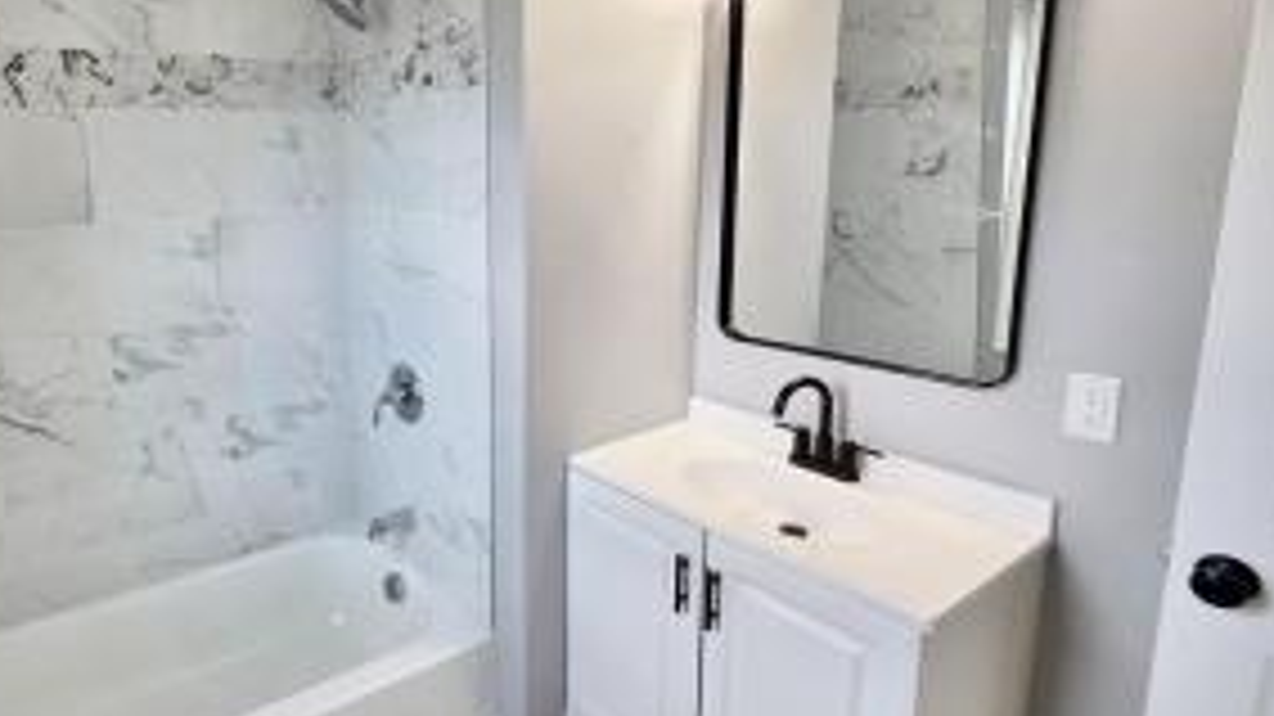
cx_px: 401
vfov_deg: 55.5
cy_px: 293
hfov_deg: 83.0
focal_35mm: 20
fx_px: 675
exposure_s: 1/120
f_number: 1.9
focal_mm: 2.2
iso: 80
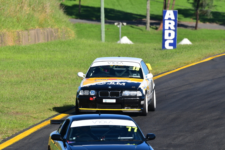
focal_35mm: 675
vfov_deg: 2.0
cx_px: 112
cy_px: 75
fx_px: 4218
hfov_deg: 3.1
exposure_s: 1/640
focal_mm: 450
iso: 500
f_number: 11
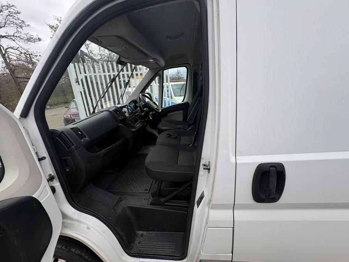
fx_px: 141
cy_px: 131
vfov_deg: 85.7
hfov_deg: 102.1
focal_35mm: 14
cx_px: 174
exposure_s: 1/418
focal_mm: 2.22
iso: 40
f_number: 2.2
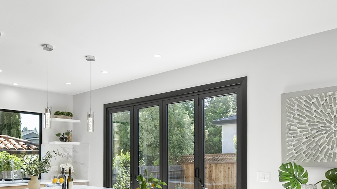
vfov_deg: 32.4
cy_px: 161
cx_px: 146
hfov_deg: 56.5
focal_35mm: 35
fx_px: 313
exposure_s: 1/6
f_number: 8
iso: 100
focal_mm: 16
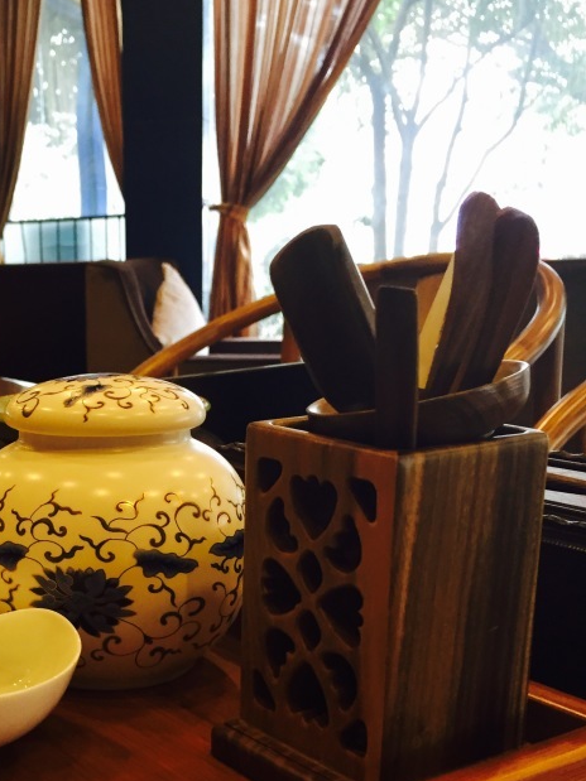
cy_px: 505
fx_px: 1084
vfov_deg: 39.3
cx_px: 102
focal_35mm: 48
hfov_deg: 29.4
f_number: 2.2
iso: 100
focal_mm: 4.15
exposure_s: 1/30
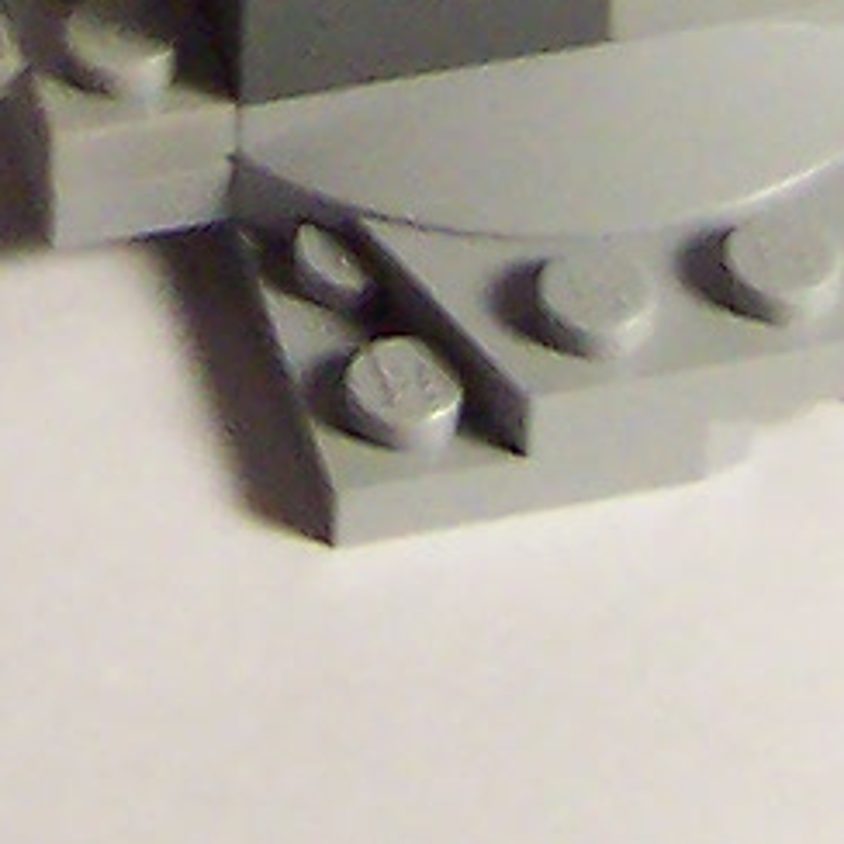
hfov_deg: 6.6
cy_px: -1595
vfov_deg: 6.1
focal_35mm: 265
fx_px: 7310
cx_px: 73
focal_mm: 5.6
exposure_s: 1/20
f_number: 2.8
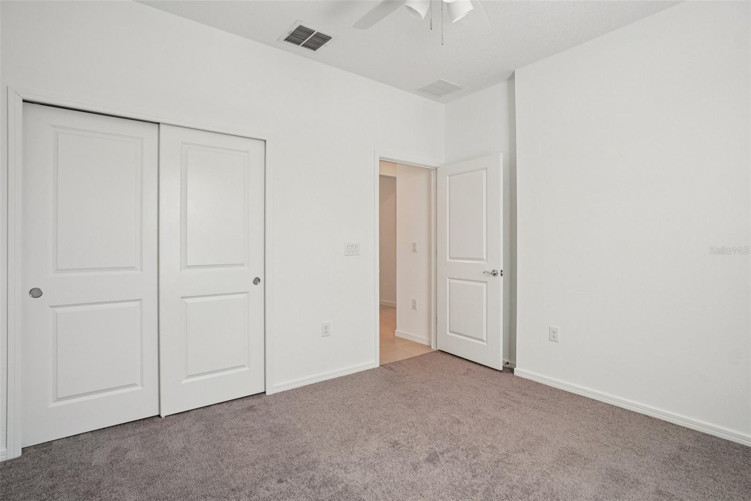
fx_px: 344
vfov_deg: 72.0
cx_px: 376
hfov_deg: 95.0
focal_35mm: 16
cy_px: 250
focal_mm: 11
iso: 200
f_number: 8
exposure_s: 1/30
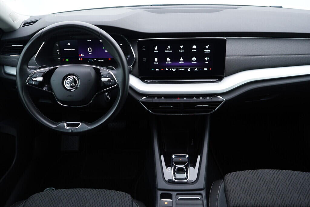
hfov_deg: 53.1
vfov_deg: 36.9
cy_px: 104
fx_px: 310
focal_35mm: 36
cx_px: 155
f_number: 2.8
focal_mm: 24
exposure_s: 1/40
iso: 200
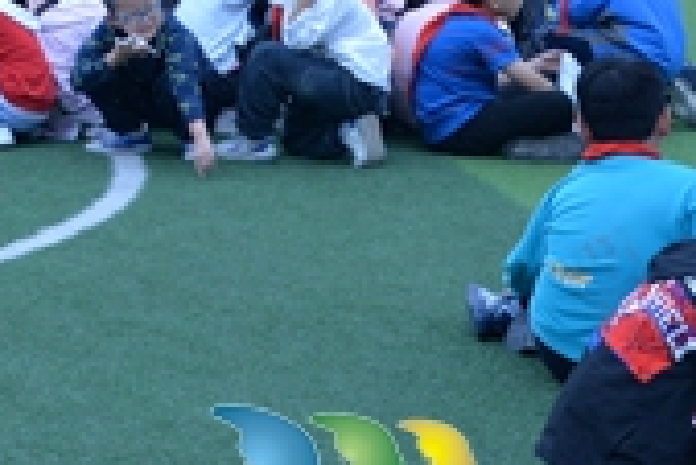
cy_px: -237
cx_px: -362
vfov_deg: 9.3
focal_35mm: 144
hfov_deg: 13.4
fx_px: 2786
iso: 1250
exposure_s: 1/320
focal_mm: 38
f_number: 9
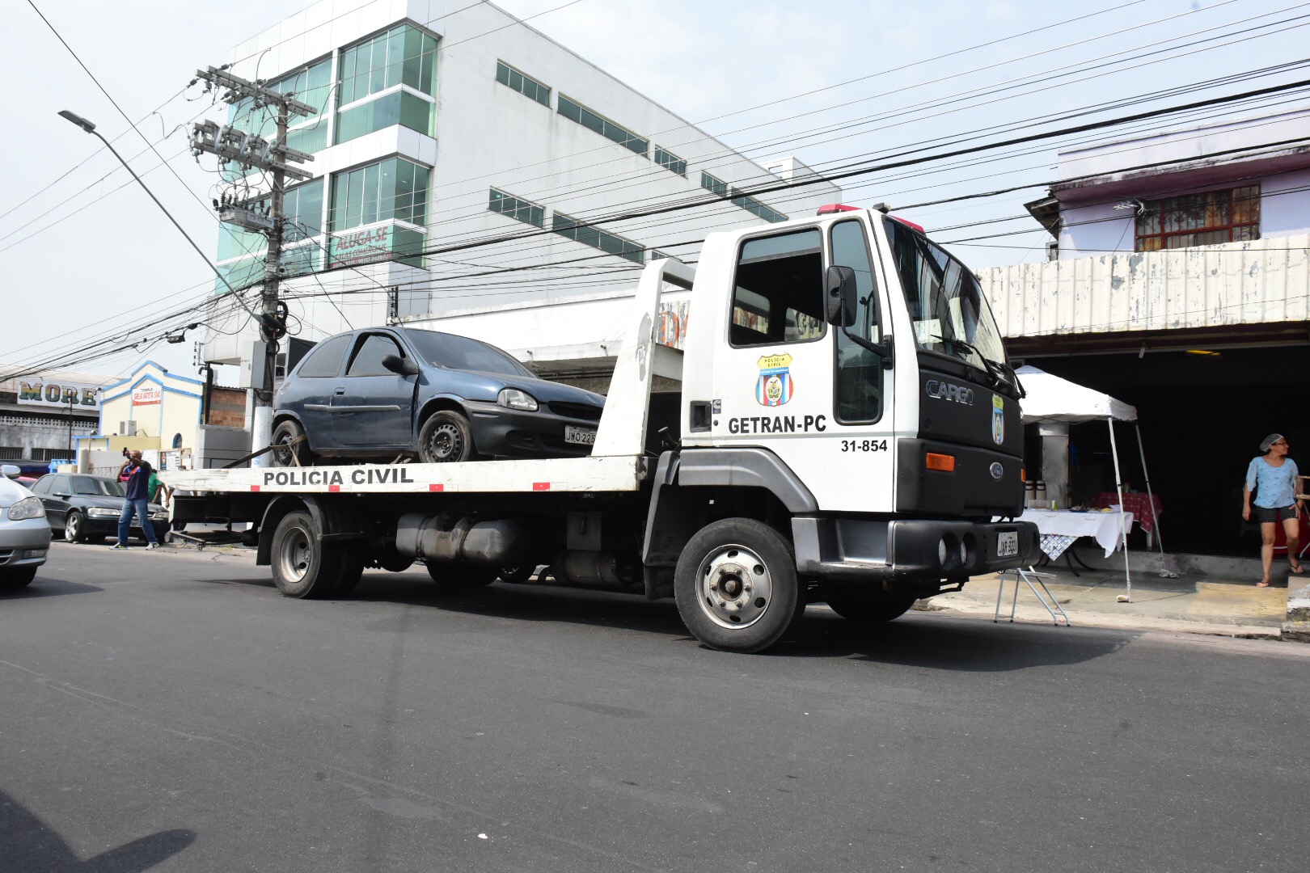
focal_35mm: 24
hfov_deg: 73.7
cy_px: 436
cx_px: 655
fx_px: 873
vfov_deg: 53.1
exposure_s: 1/3200
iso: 3200
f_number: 14
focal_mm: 24
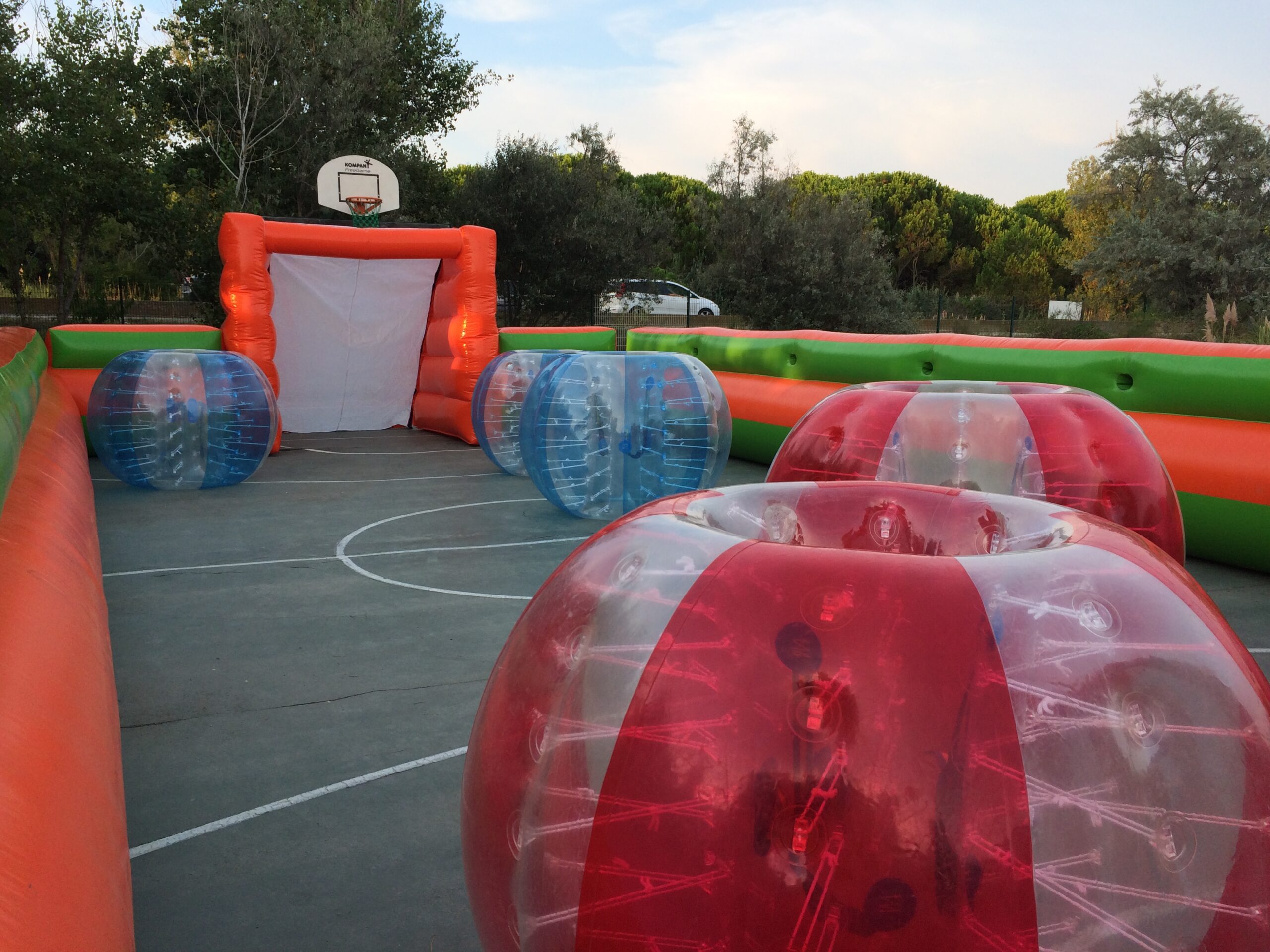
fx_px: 1064
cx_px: 635
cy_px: 476
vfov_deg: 48.2
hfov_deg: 61.7
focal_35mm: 29
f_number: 2.2
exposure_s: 1/360
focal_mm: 4.15
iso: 32
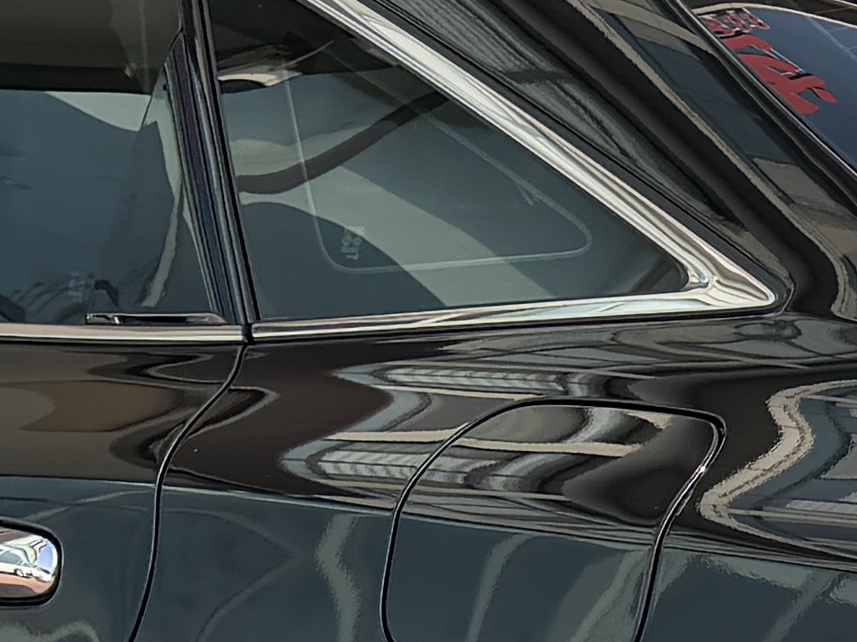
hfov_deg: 13.1
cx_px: 1052
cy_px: 721
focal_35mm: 147
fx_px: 3638
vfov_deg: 10.0
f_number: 1.78
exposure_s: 1/2110
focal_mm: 6.76
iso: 100
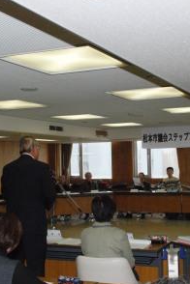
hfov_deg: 24.5
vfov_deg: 36.2
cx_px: 120
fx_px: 435
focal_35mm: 55
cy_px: 141
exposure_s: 1/200
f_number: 11
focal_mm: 24
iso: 1600
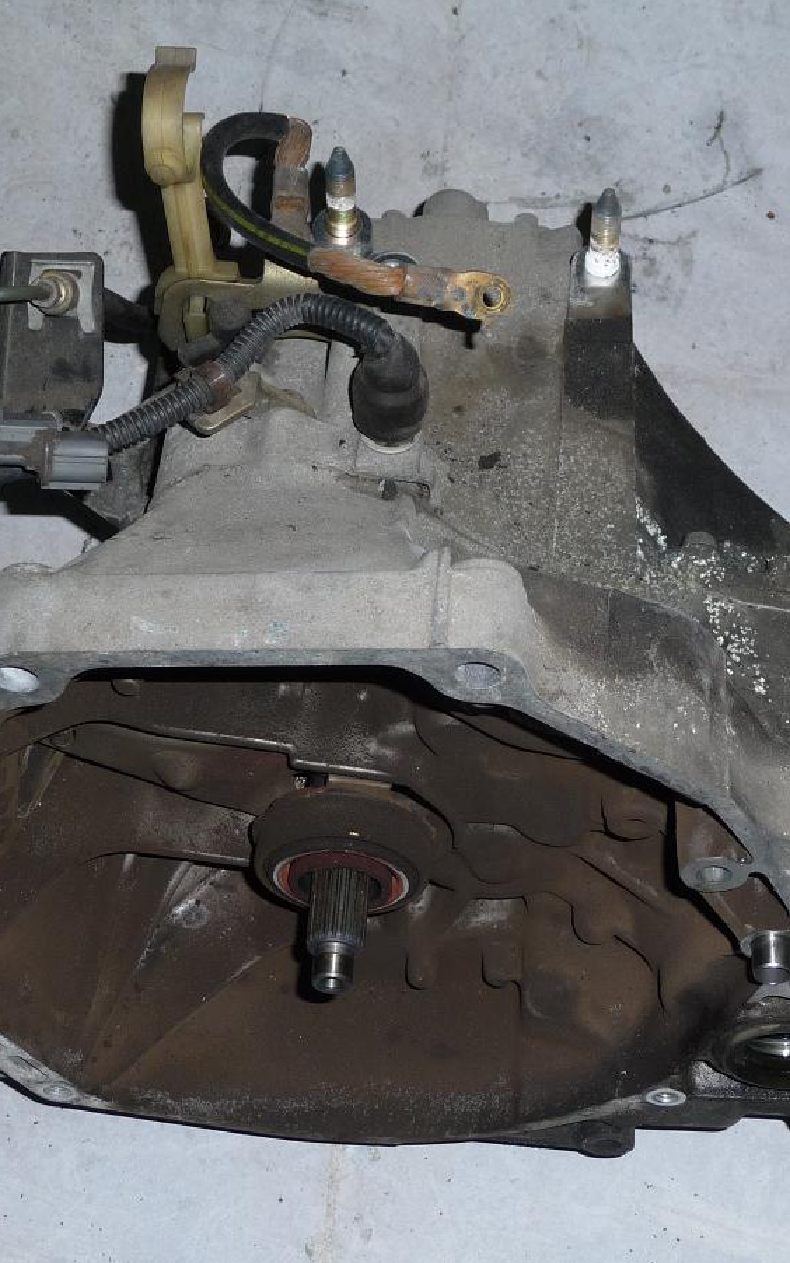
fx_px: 2204
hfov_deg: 20.3
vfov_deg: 32.0
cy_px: 630
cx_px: 451
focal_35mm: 64
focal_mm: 7.6
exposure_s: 1/30
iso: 100
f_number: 4.1
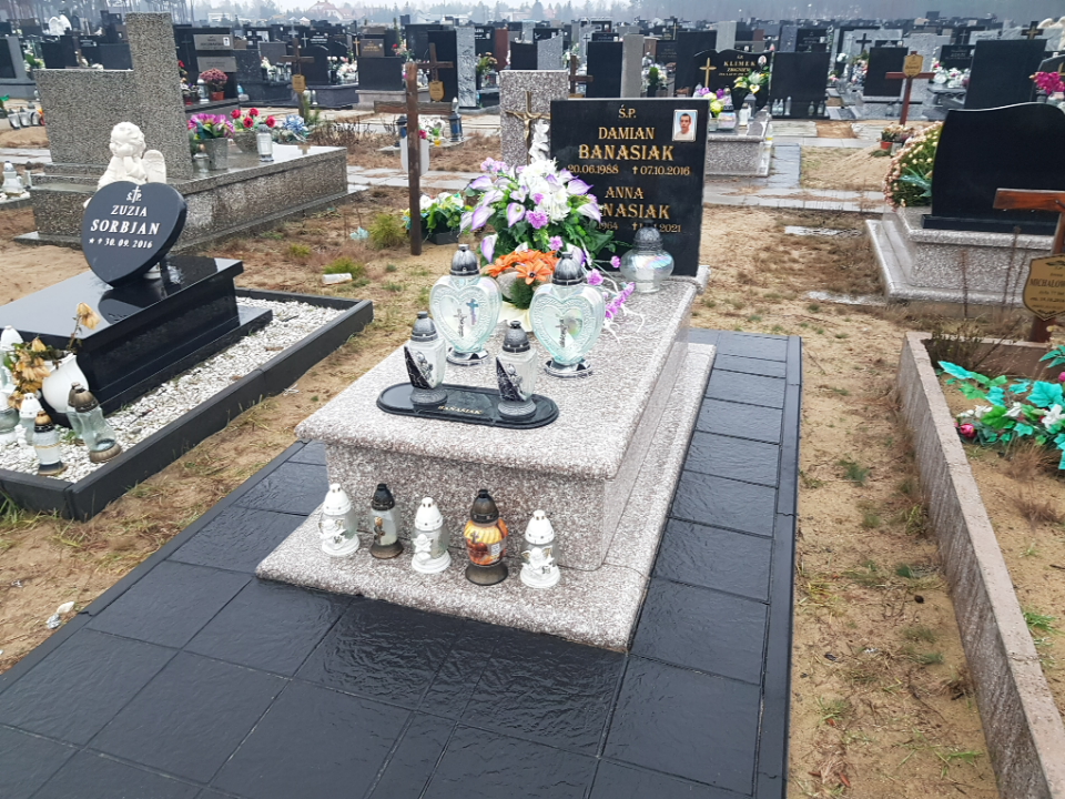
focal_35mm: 26
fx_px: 800
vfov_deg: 53.1
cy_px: 400
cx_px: 532
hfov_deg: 67.3
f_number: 1.7
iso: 100
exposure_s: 1/50
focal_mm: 4.2
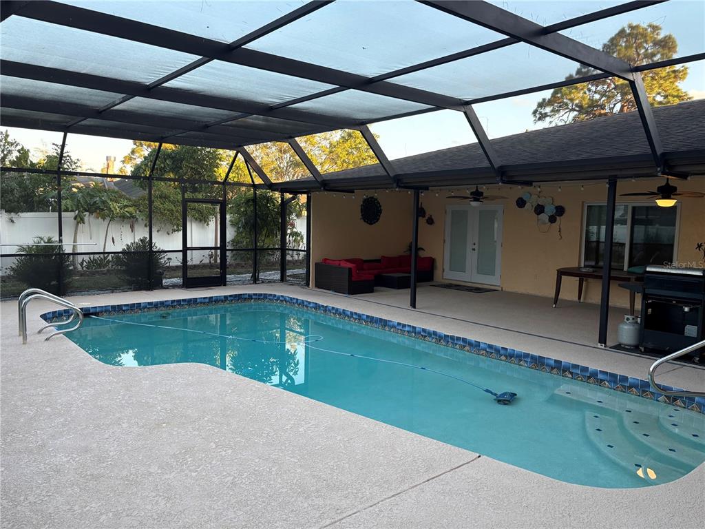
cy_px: 264
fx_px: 530
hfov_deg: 67.3
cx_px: 352
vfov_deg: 53.1
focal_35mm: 26
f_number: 1.6
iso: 100
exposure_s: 1/241
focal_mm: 5.96
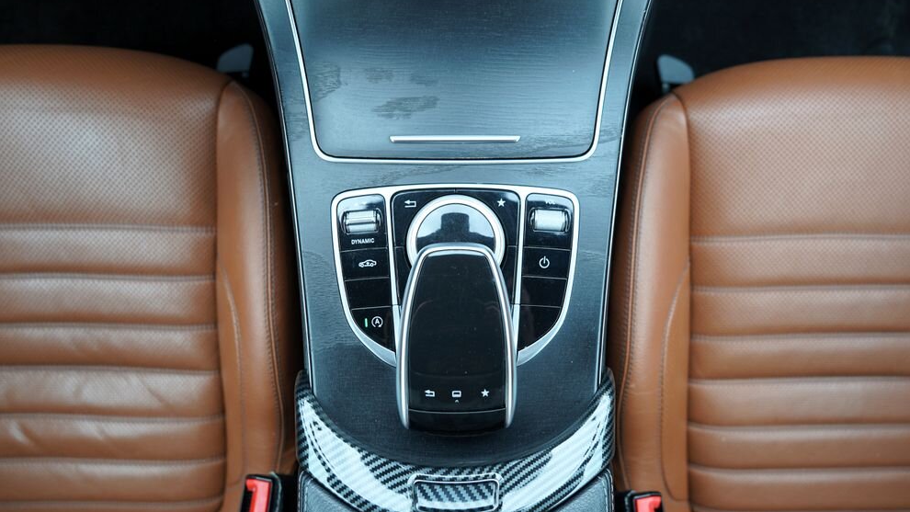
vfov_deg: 44.4
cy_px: 243
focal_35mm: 26
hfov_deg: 71.9
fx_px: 627
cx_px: 470
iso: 100
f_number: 3.5
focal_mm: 24
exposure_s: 1/50
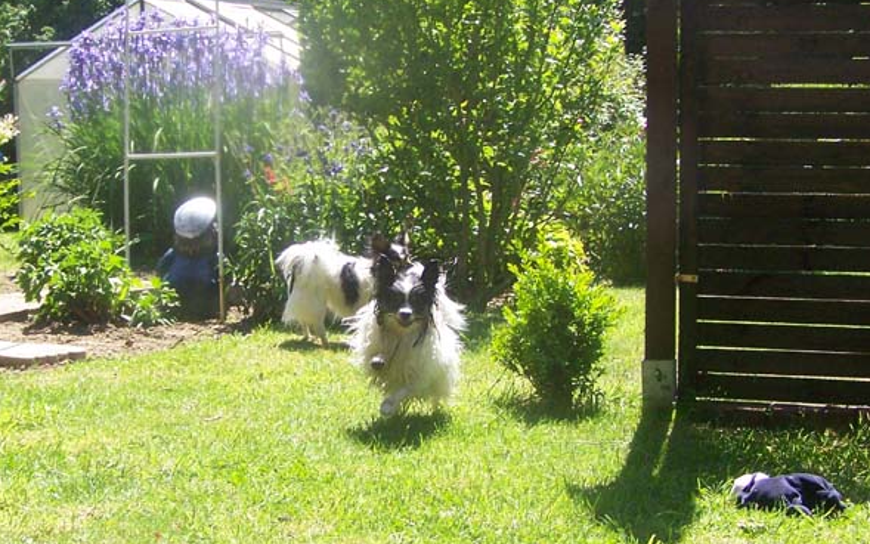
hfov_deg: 48.2
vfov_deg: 31.2
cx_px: 430
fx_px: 972
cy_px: 265
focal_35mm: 41
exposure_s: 1/1000
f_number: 2.8
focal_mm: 6.3
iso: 160
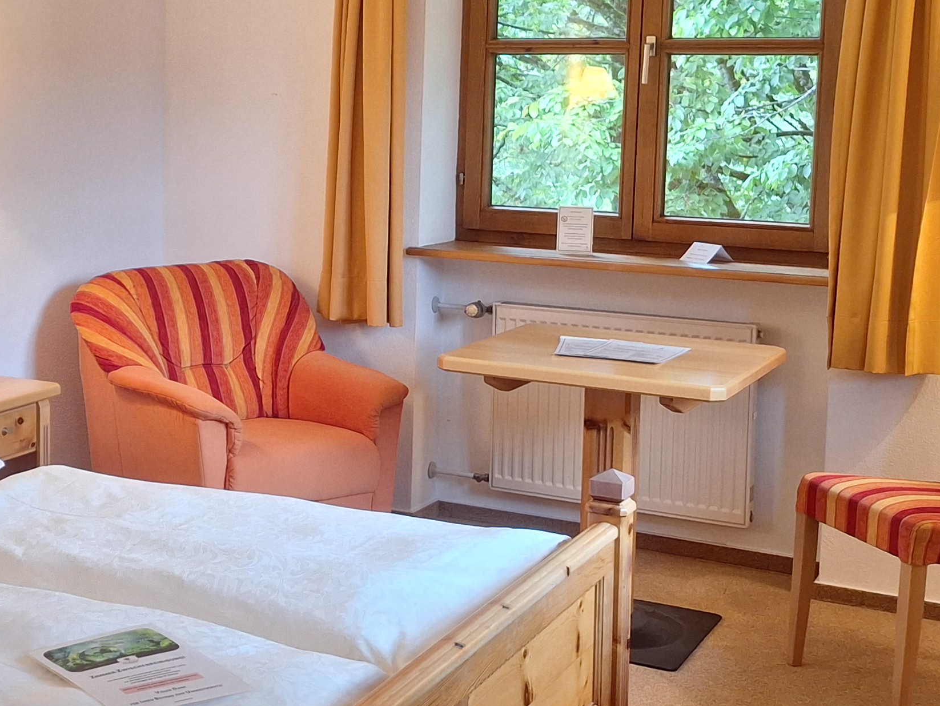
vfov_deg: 25.5
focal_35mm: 57
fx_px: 1548
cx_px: 219
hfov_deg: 33.0
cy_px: 243
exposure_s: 1/33
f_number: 1.8
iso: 200
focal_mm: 5.54
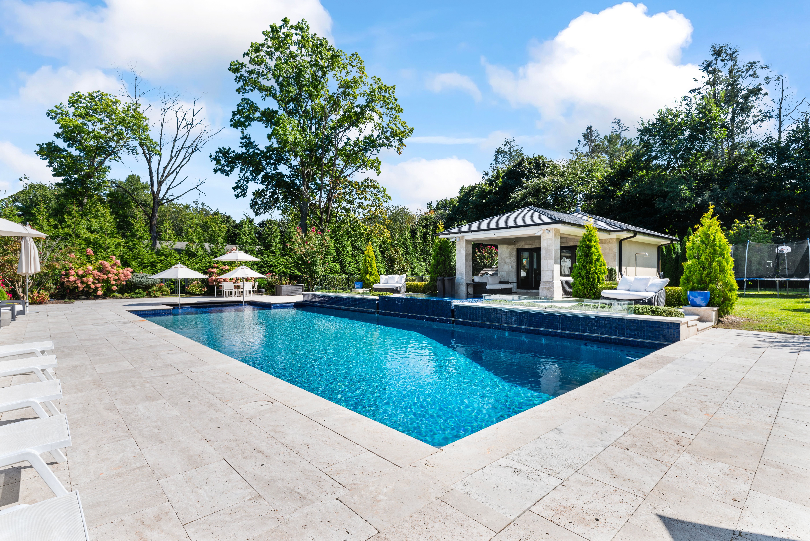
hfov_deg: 93.3
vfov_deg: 70.5
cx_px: 405
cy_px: 270
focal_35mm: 17
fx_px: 383
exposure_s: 1/125
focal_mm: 17
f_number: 8
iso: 64
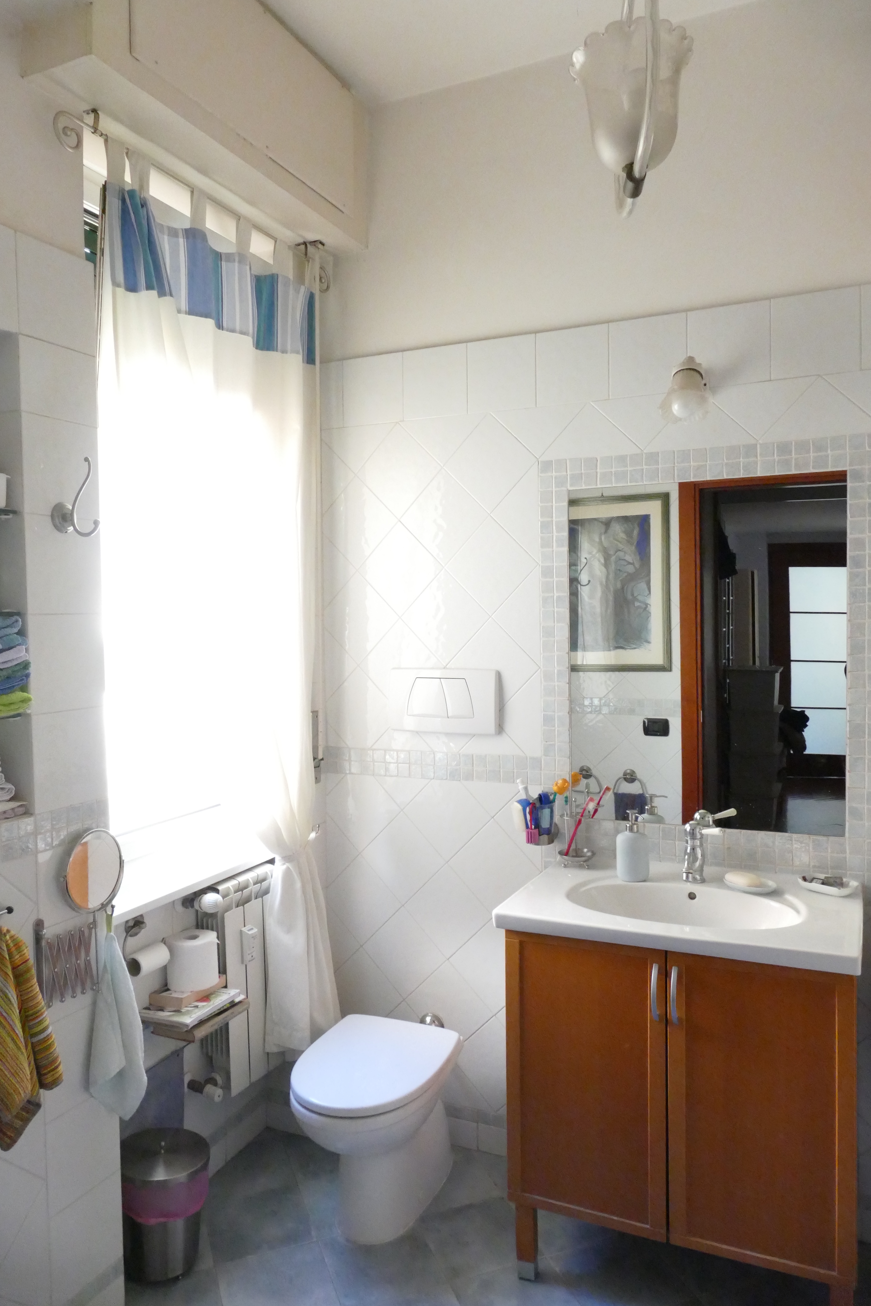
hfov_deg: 51.3
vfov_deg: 71.5
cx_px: 436
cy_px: 653
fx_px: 907
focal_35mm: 25
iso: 3200
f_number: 5.6
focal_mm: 9.12
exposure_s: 1/50
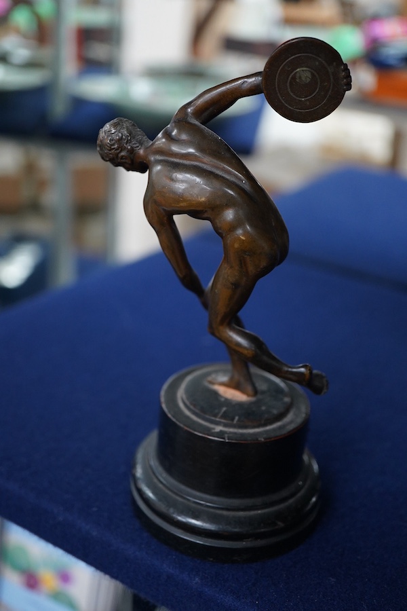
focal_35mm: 45
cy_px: 306
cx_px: 204
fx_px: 763
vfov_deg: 43.6
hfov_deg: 29.9
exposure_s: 1/125
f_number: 3.5
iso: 1250
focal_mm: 30
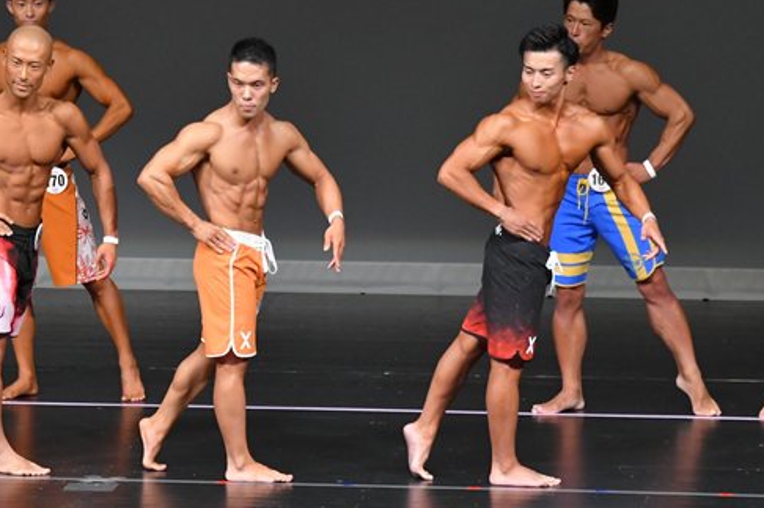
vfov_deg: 3.6
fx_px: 8120
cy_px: 263
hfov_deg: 5.4
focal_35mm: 383
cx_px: 174
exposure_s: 1/400
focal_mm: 160
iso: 4000
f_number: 5.6
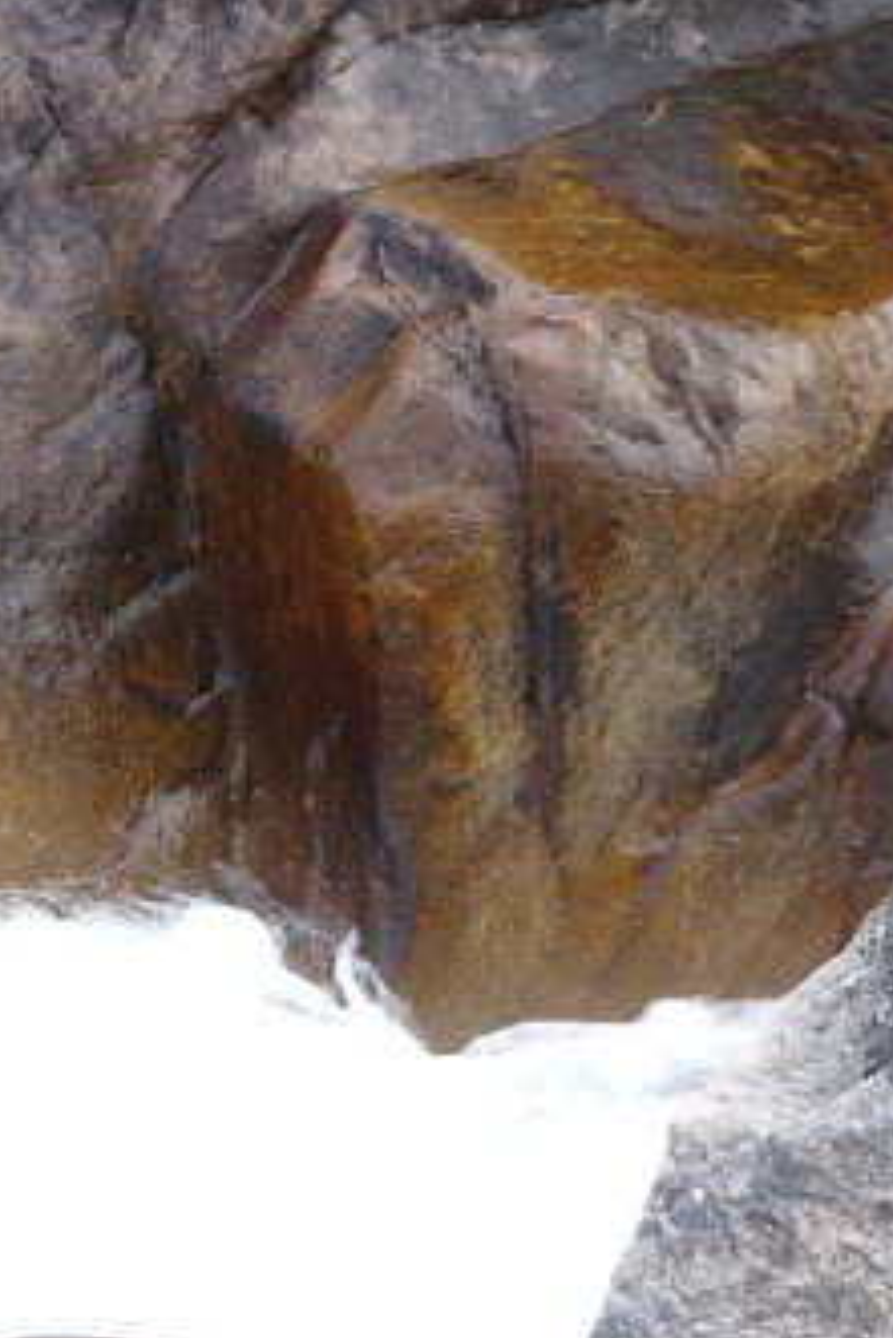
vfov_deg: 6.9
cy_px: 558
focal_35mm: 299
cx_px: -230
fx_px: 11113
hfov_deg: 4.6
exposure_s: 1/250
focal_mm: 19.9
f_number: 2.8
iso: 100
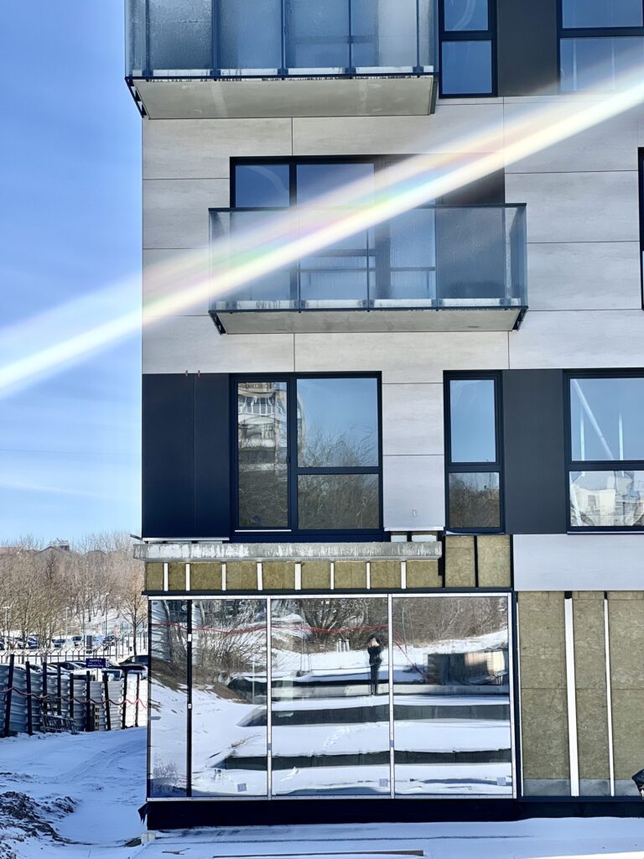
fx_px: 1910
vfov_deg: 25.3
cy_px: 430
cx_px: 322
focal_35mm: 77
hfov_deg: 19.1
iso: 32
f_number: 2.8
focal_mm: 9
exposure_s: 1/282
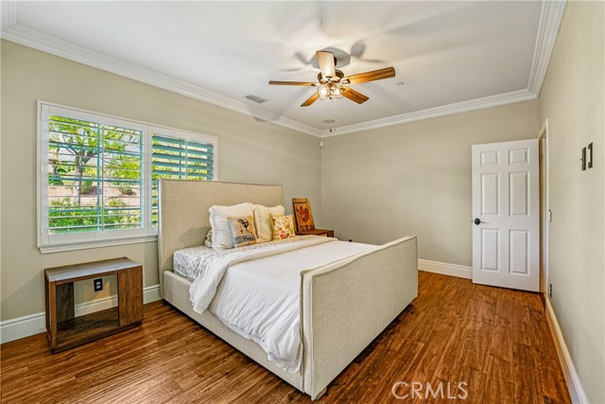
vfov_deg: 81.2
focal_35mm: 14
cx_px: 302
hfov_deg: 104.2
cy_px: 202
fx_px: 235
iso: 400
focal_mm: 14
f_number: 8
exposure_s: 1/13
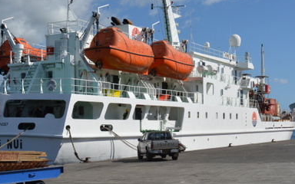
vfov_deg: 18.9
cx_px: 167
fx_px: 554
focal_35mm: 69
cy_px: 124
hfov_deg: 29.8
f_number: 18
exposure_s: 1/1250
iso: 1000
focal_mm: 27
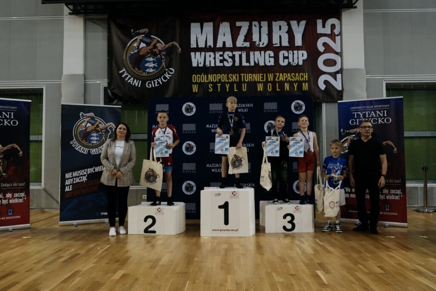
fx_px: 327
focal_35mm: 27
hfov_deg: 67.4
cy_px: 146
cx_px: 218
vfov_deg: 47.9
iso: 800
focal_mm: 18
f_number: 3.2
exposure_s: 1/125
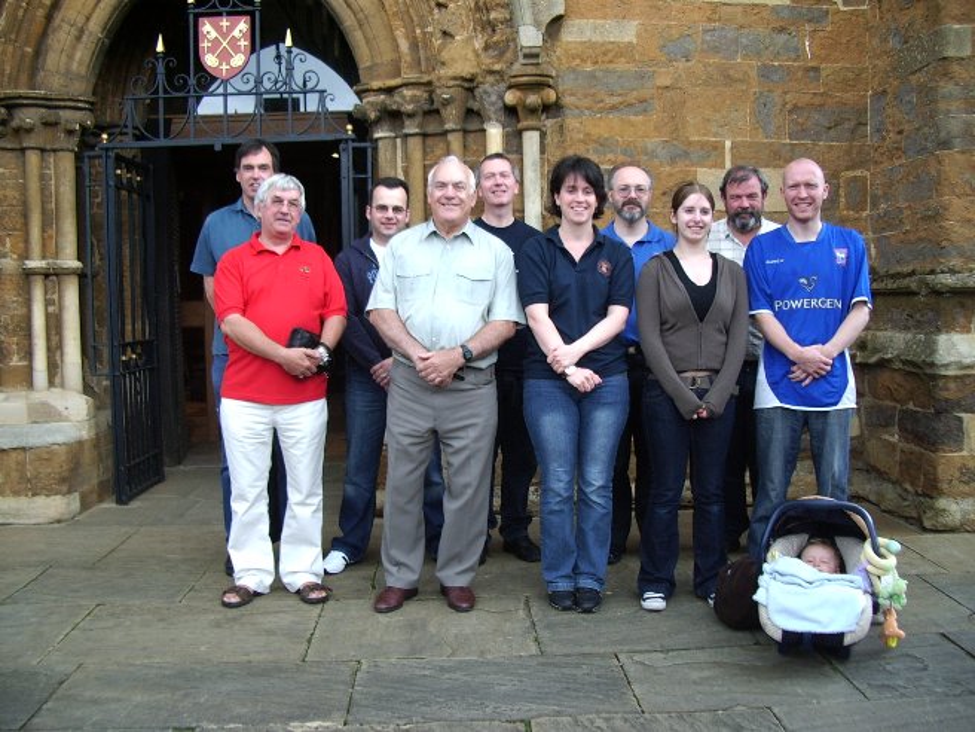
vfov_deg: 40.7
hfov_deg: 52.6
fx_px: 986
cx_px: 488
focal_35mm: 35
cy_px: 366
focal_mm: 5.8
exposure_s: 1/80
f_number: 2.6
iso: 100
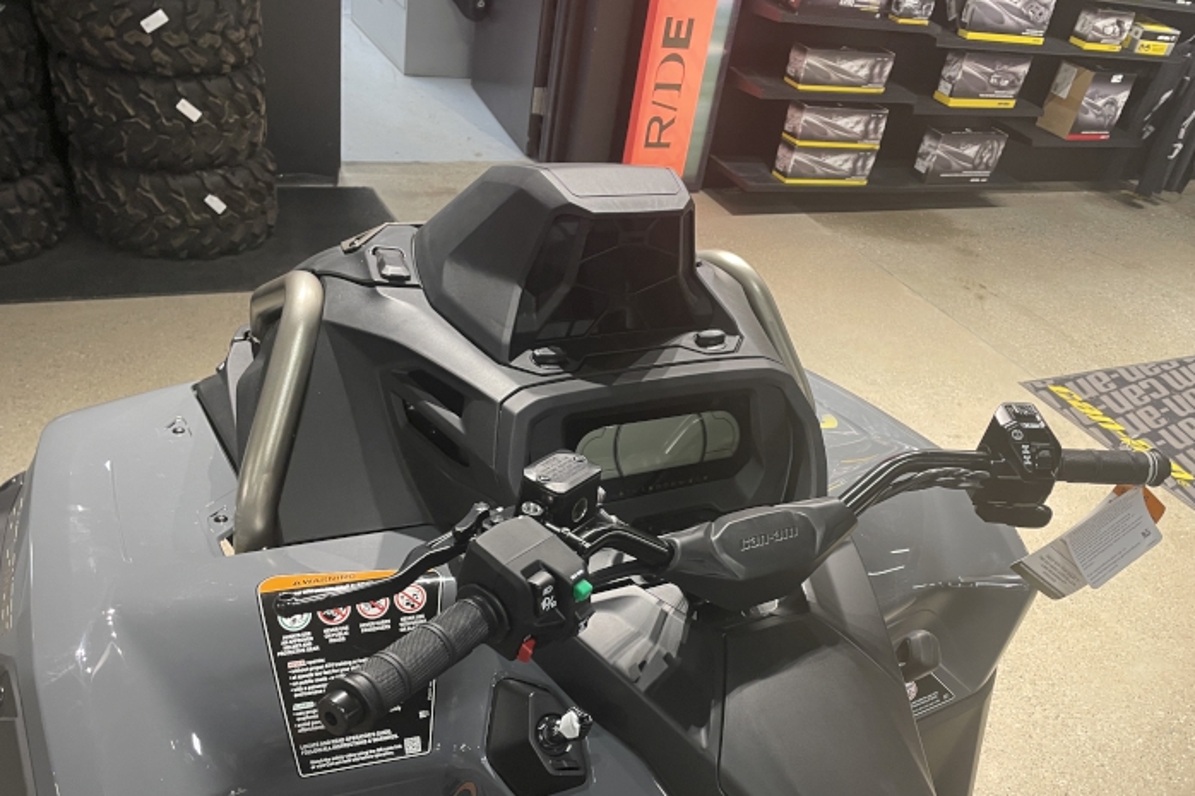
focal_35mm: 31
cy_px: 507
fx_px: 1029
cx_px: 649
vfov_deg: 41.9
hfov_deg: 60.2
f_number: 1.6
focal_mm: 4.2
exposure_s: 1/60
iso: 125
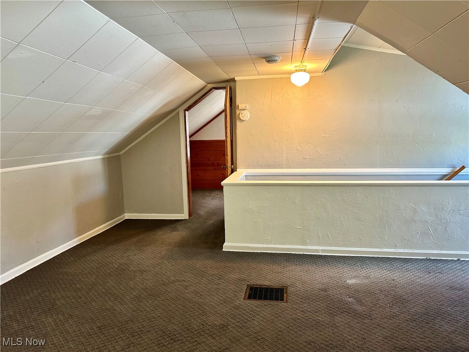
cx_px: 234
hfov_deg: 71.6
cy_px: 176
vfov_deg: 56.8
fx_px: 325
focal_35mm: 24
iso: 160
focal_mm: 6.86
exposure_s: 1/60
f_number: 1.78
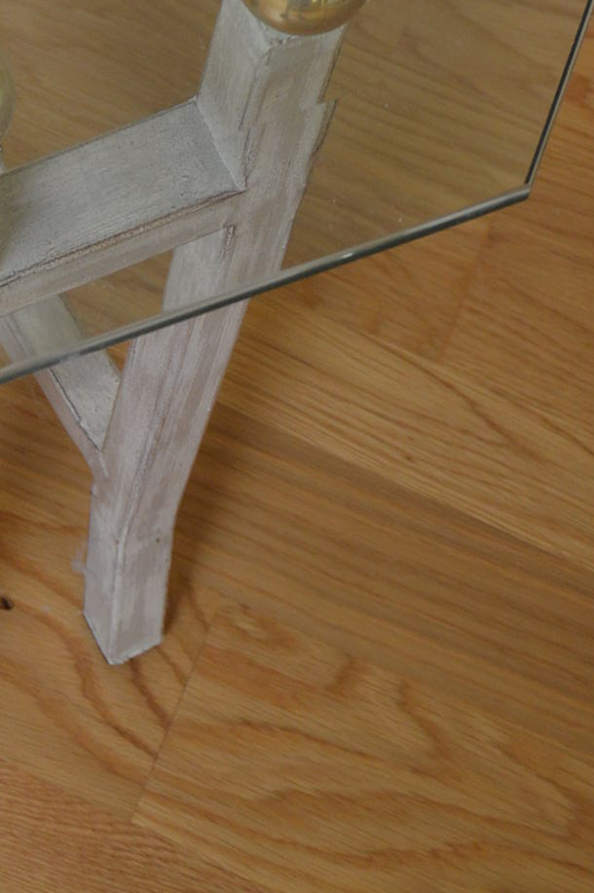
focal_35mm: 118
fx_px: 2927
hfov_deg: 11.0
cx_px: -358
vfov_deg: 15.8
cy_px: -503
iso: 400
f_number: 5
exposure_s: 1/80
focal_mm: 24
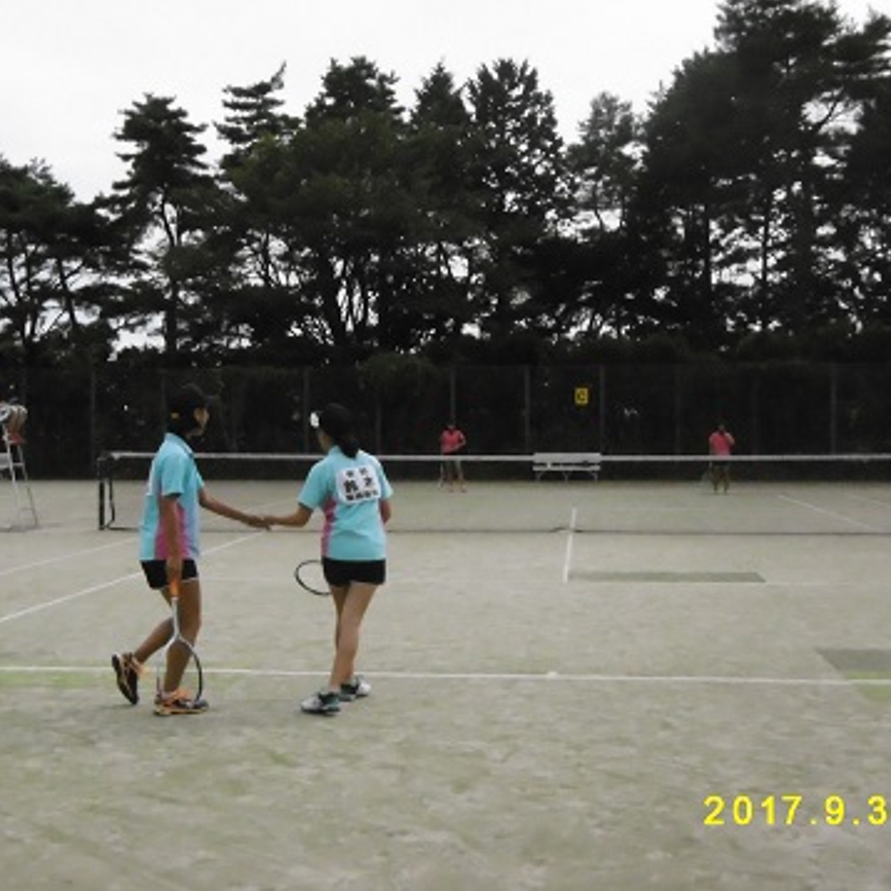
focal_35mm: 51
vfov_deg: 33.4
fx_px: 1485
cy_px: 446
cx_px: 411
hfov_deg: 33.4
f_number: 9.7
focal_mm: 7.7
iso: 1600
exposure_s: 1/1250
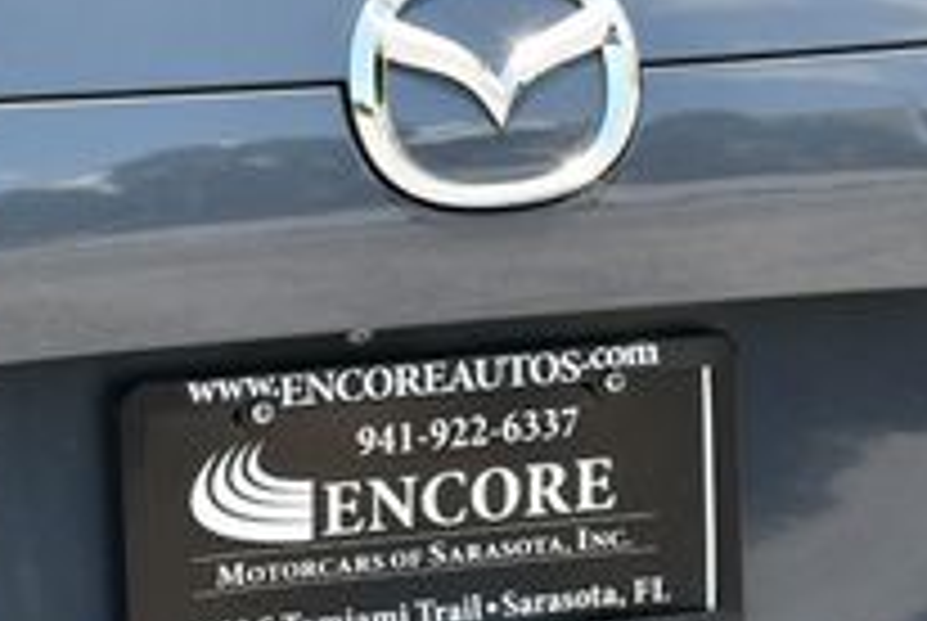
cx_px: 148
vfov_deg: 8.2
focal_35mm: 168
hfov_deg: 12.2
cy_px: 567
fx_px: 4332
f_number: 7.1
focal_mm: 27
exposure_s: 1/250
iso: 200
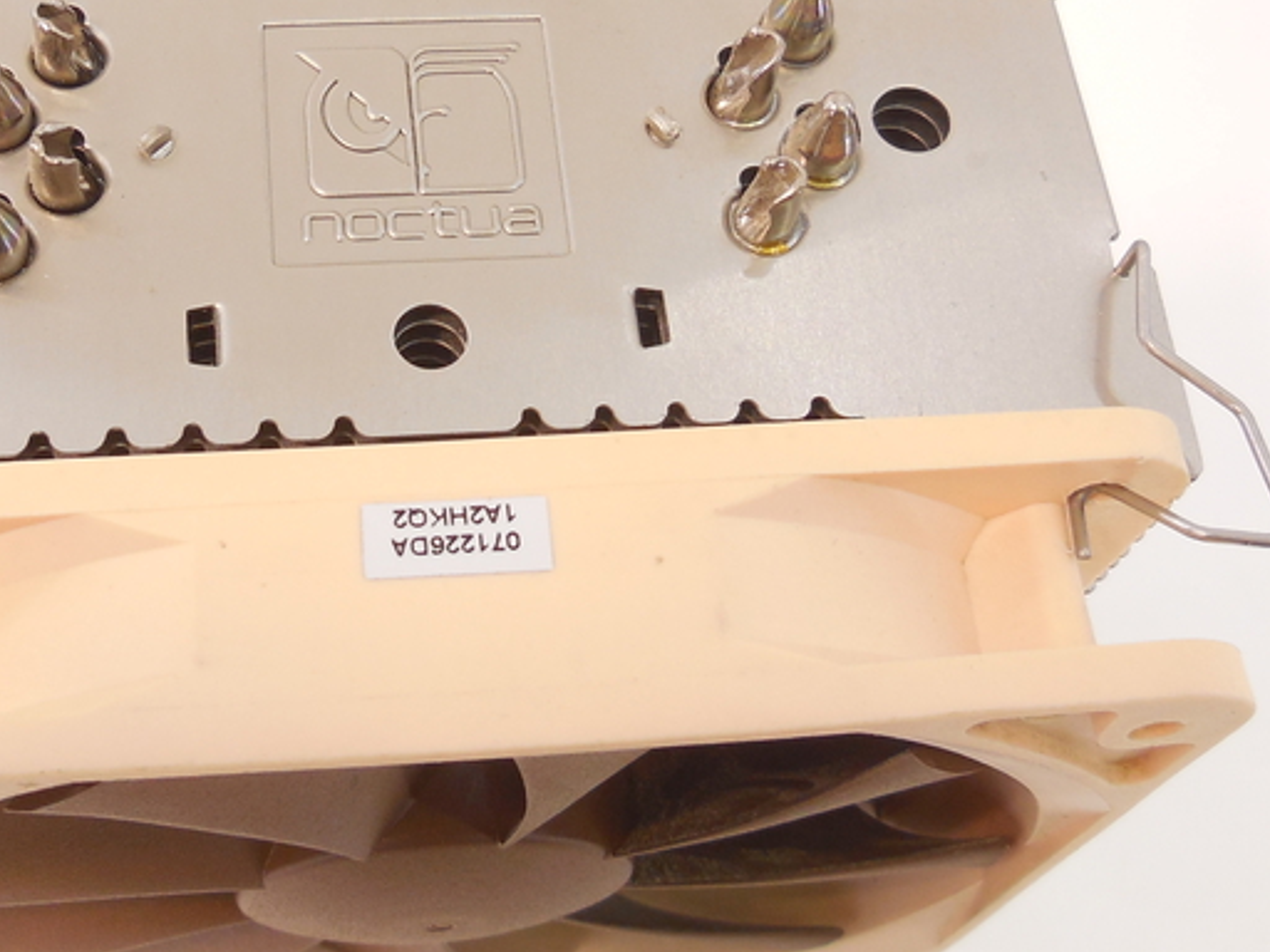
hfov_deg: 37.9
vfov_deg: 29.1
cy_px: 436
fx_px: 1834
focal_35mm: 50
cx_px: 466
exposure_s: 1/50
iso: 125
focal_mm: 4.5
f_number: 3.1
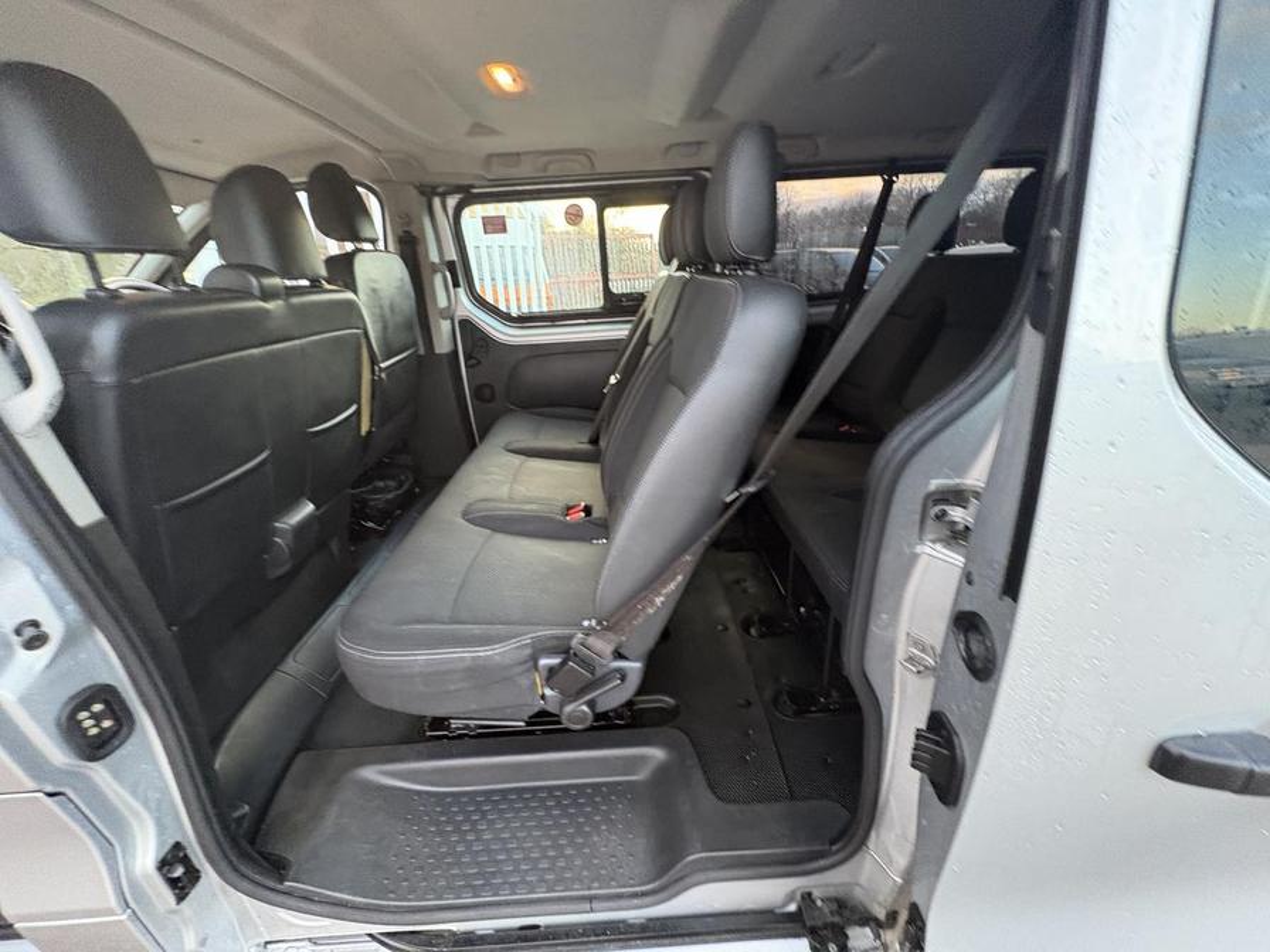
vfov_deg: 85.7
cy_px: 476
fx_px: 514
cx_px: 635
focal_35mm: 14
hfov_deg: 102.1
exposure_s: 1/60
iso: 500
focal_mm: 2.22
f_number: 2.2
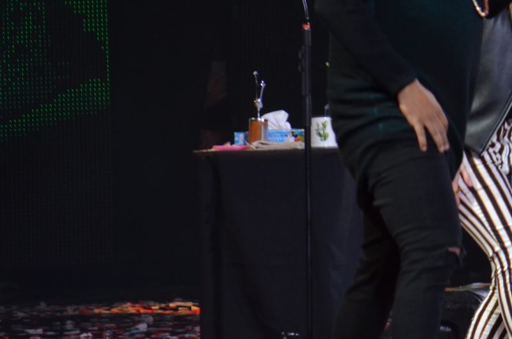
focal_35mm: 630
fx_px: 8943
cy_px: -56
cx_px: 643
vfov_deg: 2.2
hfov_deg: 3.3
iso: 800
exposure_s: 1/125
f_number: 5.3
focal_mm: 165
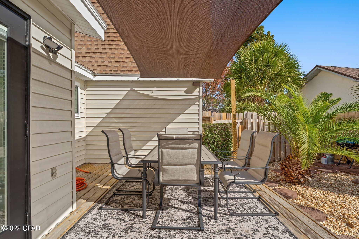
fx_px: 189
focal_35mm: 19
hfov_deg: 86.9
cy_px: 120
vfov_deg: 64.5
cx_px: 180
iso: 100
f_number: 10
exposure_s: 1/100
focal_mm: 19
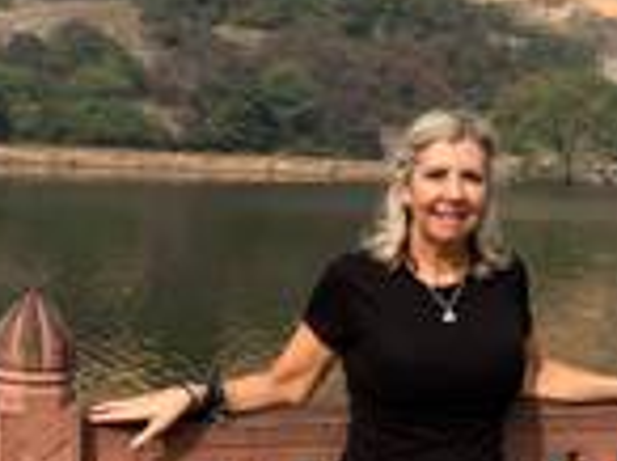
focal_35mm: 79
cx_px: 347
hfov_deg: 24.7
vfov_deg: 18.6
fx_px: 1406
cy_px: 305
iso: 80
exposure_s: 1/3953
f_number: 1.78
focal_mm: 6.76
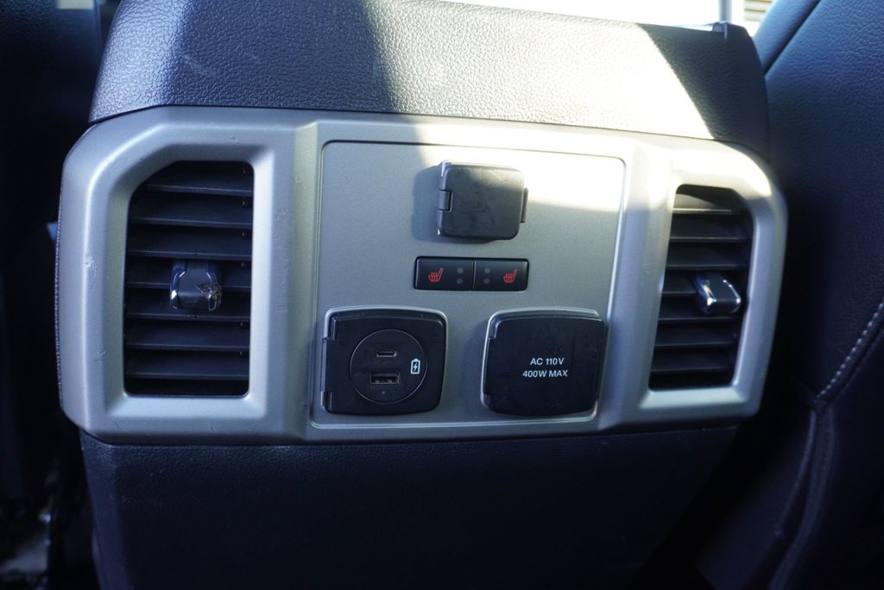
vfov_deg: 40.0
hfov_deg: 57.2
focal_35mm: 33
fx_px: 811
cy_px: 295
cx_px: 442
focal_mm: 22
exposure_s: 1/60
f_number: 4
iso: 640
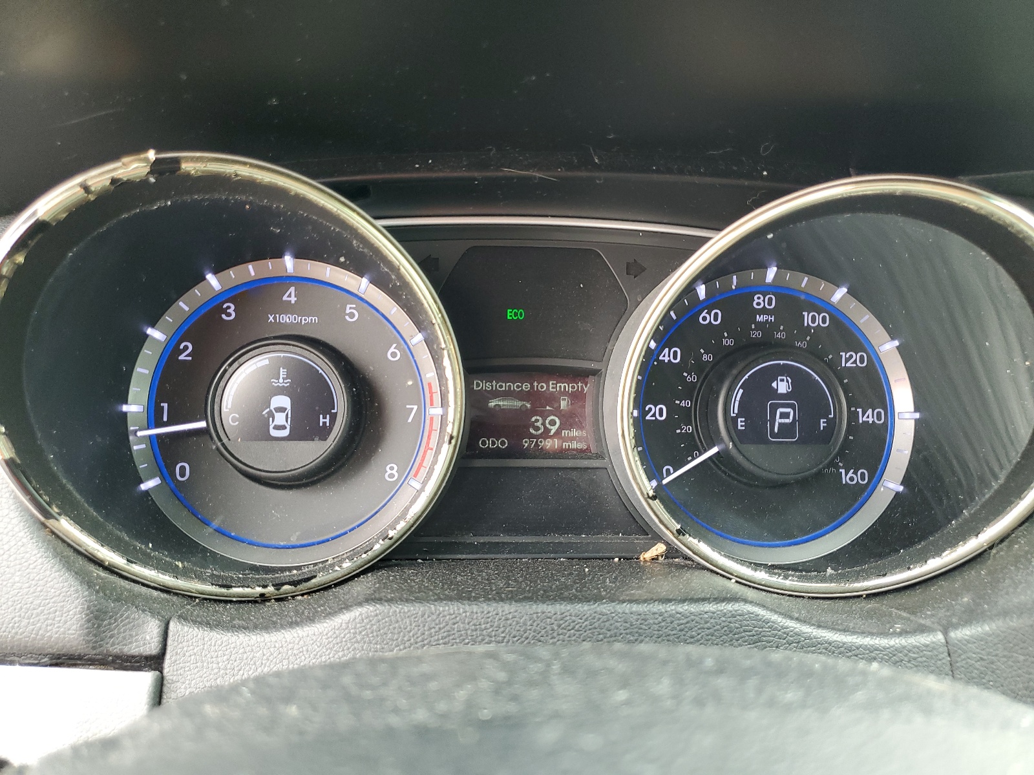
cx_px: 517
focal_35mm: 26
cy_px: 388
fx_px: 777
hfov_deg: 67.3
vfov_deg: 53.1
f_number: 1.5
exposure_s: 1/120
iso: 91
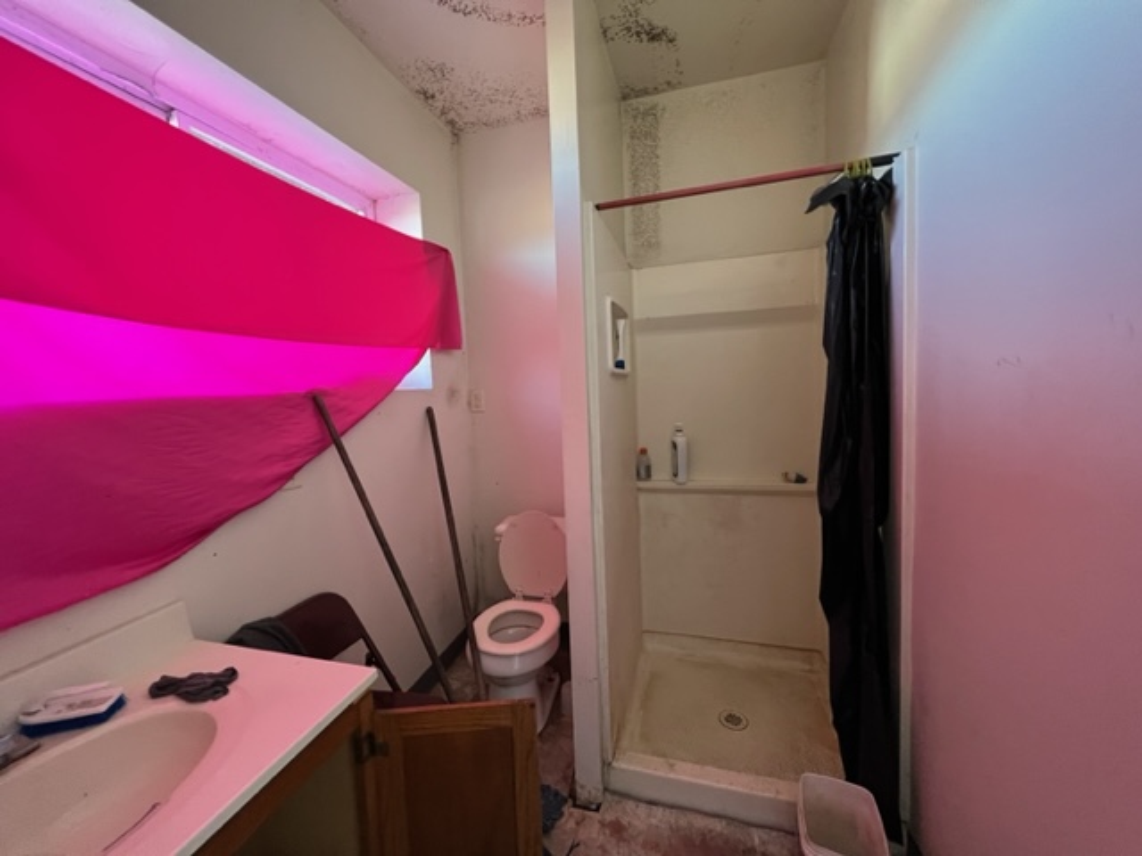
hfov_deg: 106.2
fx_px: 429
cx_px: 571
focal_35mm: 13
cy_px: 428
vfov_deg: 89.9
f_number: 1.8
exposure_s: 1/60
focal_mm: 1.57
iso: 320
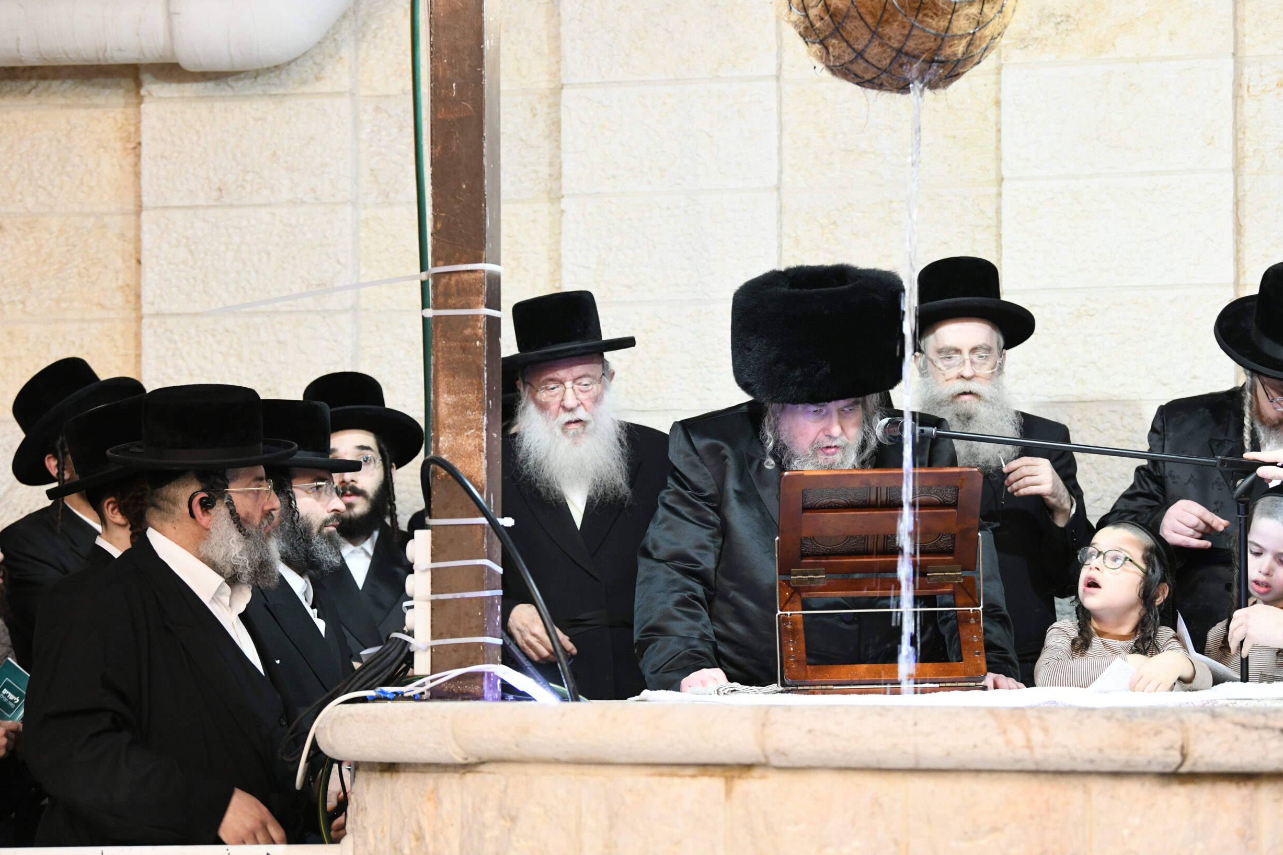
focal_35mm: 121
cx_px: 667
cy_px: 415
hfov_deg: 16.9
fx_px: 4312
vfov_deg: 11.3
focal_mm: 116
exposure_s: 1/100
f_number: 4
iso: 2500
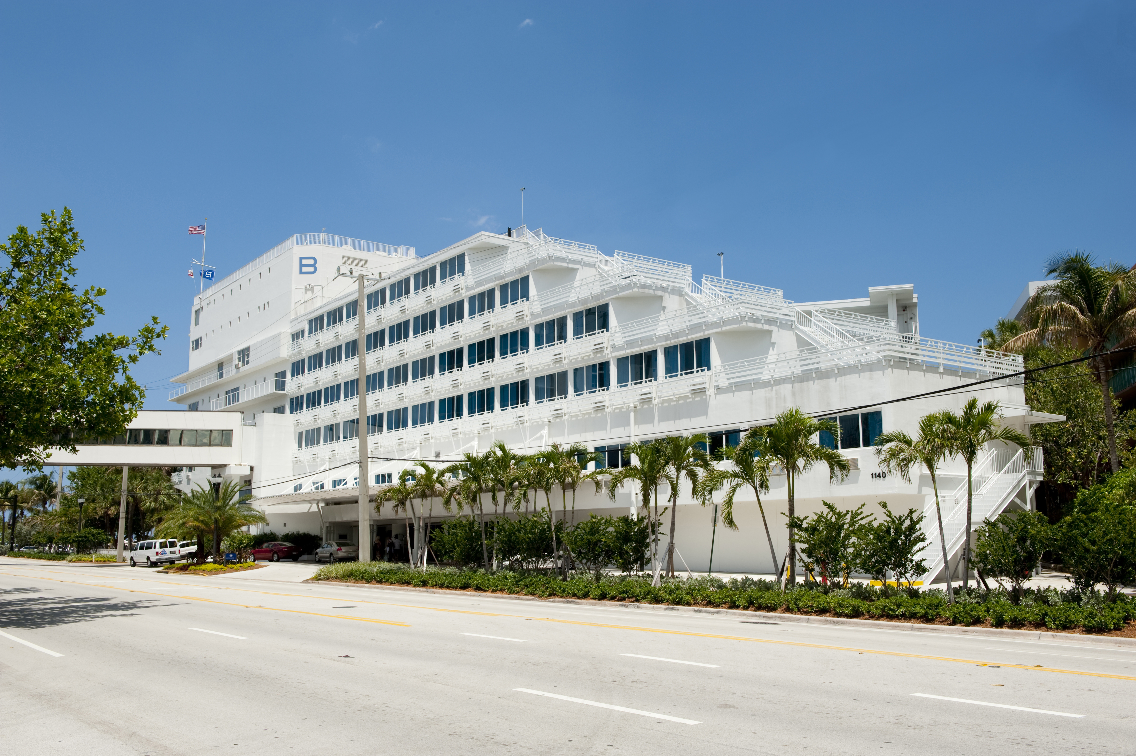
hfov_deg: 55.8
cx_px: 568
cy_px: 378
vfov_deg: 38.8
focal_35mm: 34
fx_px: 1072
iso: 200
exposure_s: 1/200
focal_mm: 34
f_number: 16
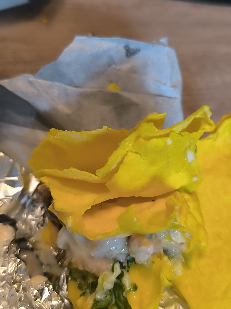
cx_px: 116
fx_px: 311
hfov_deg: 40.7
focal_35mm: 35
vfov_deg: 52.6
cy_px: 154
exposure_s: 1/100
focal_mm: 6.14
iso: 800
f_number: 1.65
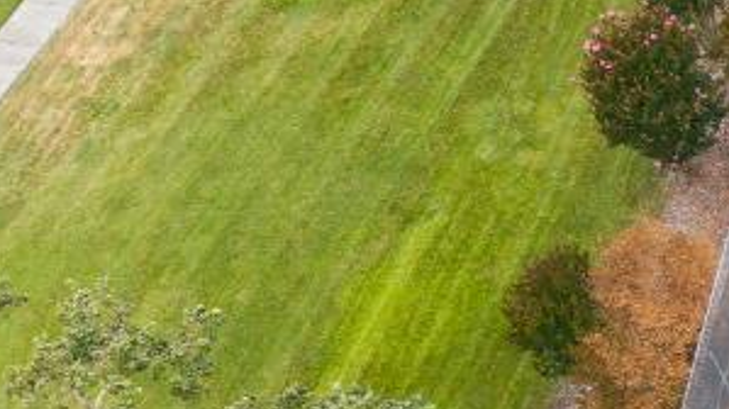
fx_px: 2532
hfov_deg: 13.1
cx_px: 1663
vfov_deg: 9.2
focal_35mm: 131
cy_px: 157
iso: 100
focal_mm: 8.67
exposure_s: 1/640
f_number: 1.8
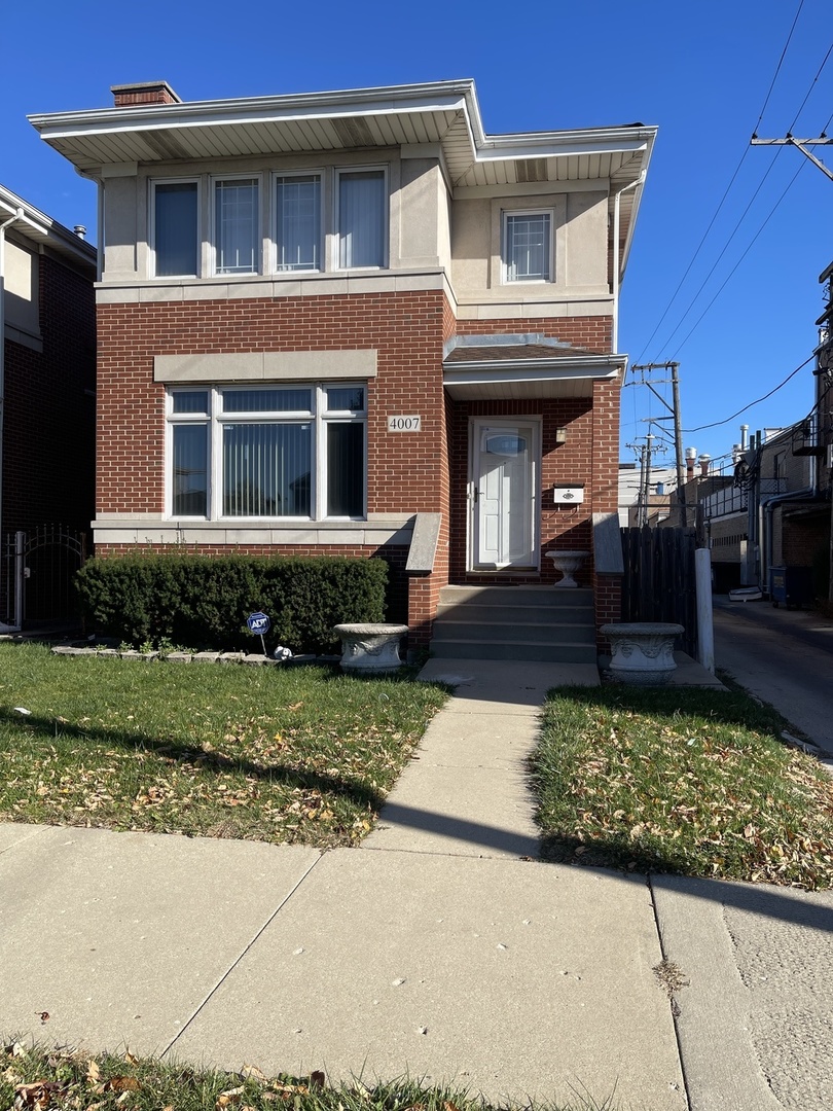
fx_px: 802
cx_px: 416
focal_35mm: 25
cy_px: 556
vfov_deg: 69.4
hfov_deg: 54.9
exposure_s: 1/2717
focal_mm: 5.1
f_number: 1.6
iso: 32
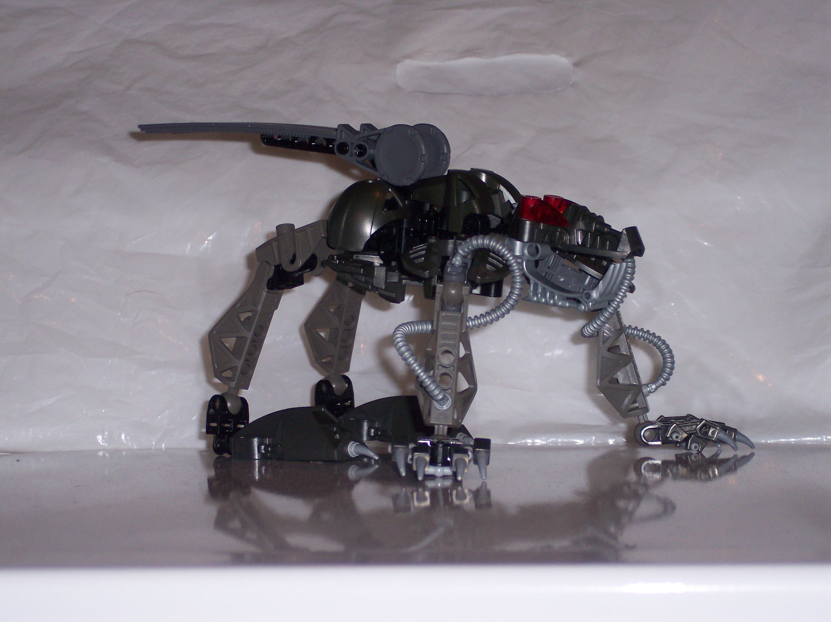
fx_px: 2735
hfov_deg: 17.3
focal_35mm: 114
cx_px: 416
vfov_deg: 13.0
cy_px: 311
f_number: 4.8
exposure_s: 1/90
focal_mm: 24
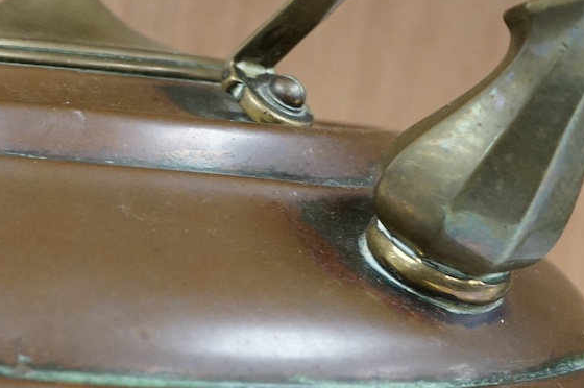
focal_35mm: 89
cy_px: 183
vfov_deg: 15.3
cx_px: 59
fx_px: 1442
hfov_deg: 22.3
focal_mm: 29
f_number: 8
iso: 2000
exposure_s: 1/50
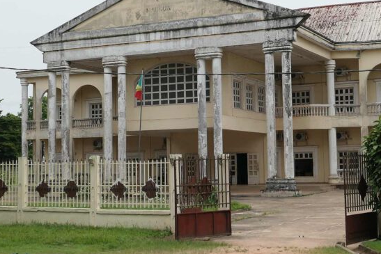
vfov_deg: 18.7
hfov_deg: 27.7
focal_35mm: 73
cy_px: 112
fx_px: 773
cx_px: 192
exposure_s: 1/1600
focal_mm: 14.2
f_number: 2.8
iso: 125
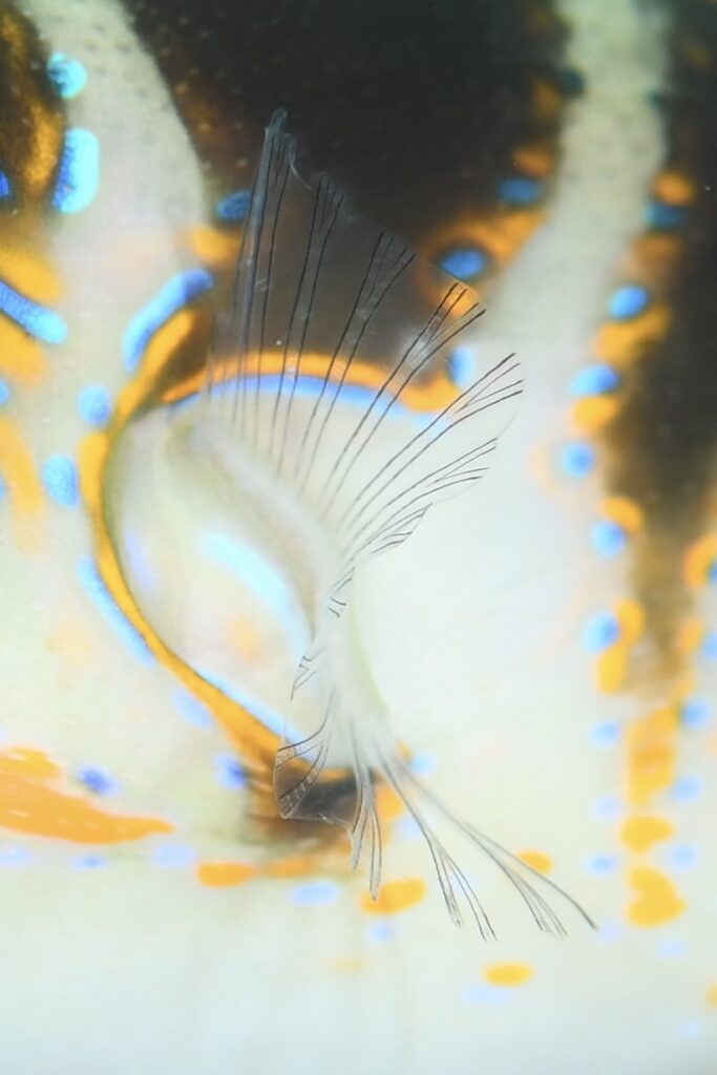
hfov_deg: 13.0
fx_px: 3136
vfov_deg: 19.5
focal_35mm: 105
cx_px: 358
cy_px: 538
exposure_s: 1/200
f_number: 9
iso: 250
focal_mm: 105
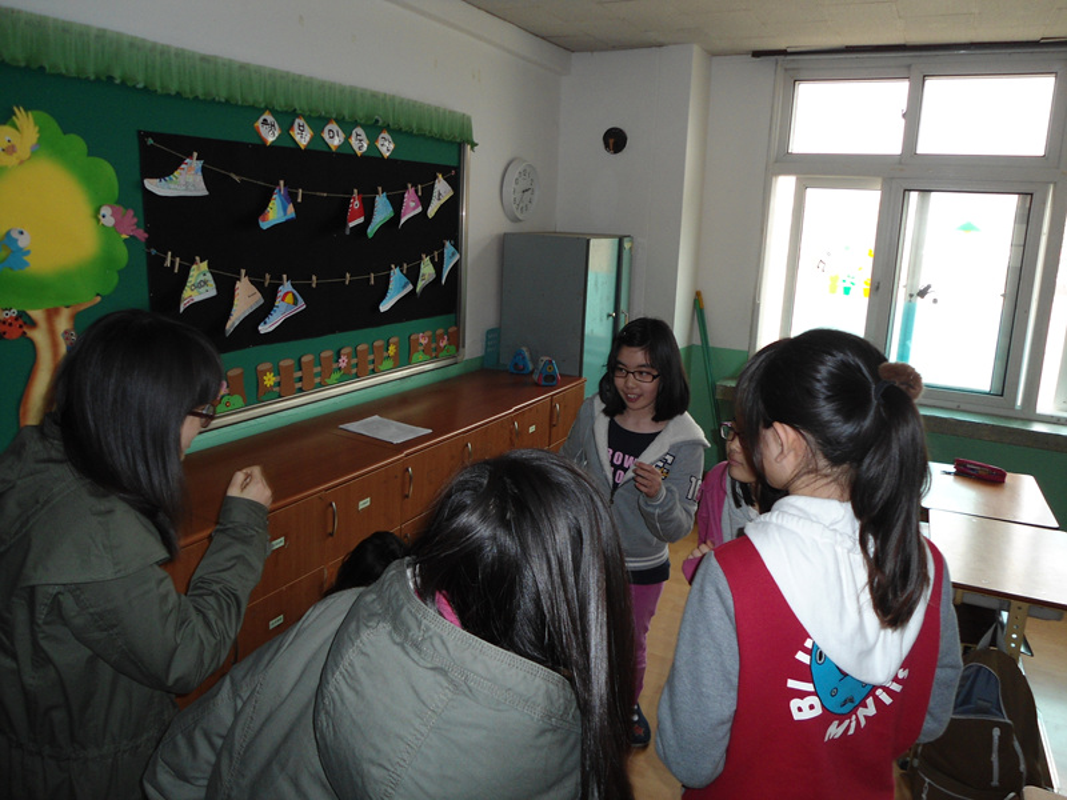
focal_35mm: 26
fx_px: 801
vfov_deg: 53.1
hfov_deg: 67.3
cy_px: 400
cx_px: 534
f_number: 2.8
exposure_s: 1/30
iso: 100
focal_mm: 4.7
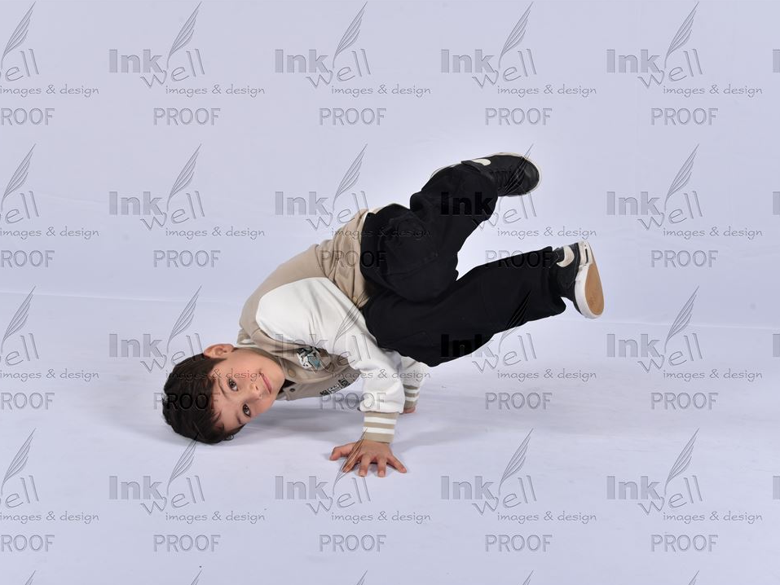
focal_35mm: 42
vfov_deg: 34.4
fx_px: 947
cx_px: 386
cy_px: 295
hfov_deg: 44.8
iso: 250
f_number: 8
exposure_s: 1/200
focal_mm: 38
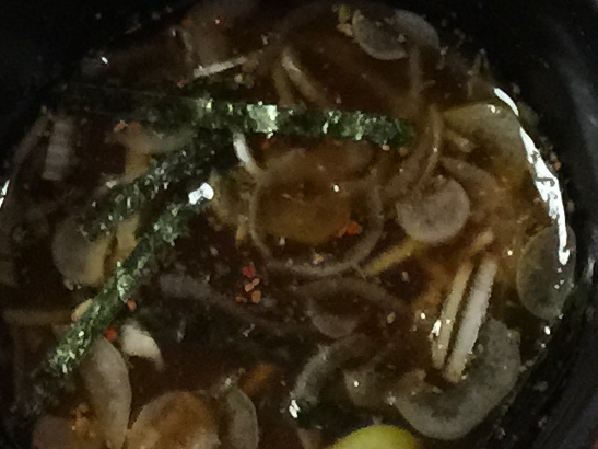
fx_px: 2988
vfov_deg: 7.7
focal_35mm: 173
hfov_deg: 11.3
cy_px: -820
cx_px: 607
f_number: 2.2
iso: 100
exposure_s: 1/15
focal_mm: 4.15
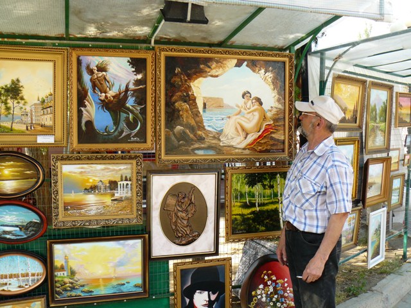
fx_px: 427
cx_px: 206
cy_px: 154
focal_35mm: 36
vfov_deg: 39.7
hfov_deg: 51.4
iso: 100
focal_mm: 6
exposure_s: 1/125
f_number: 3.6
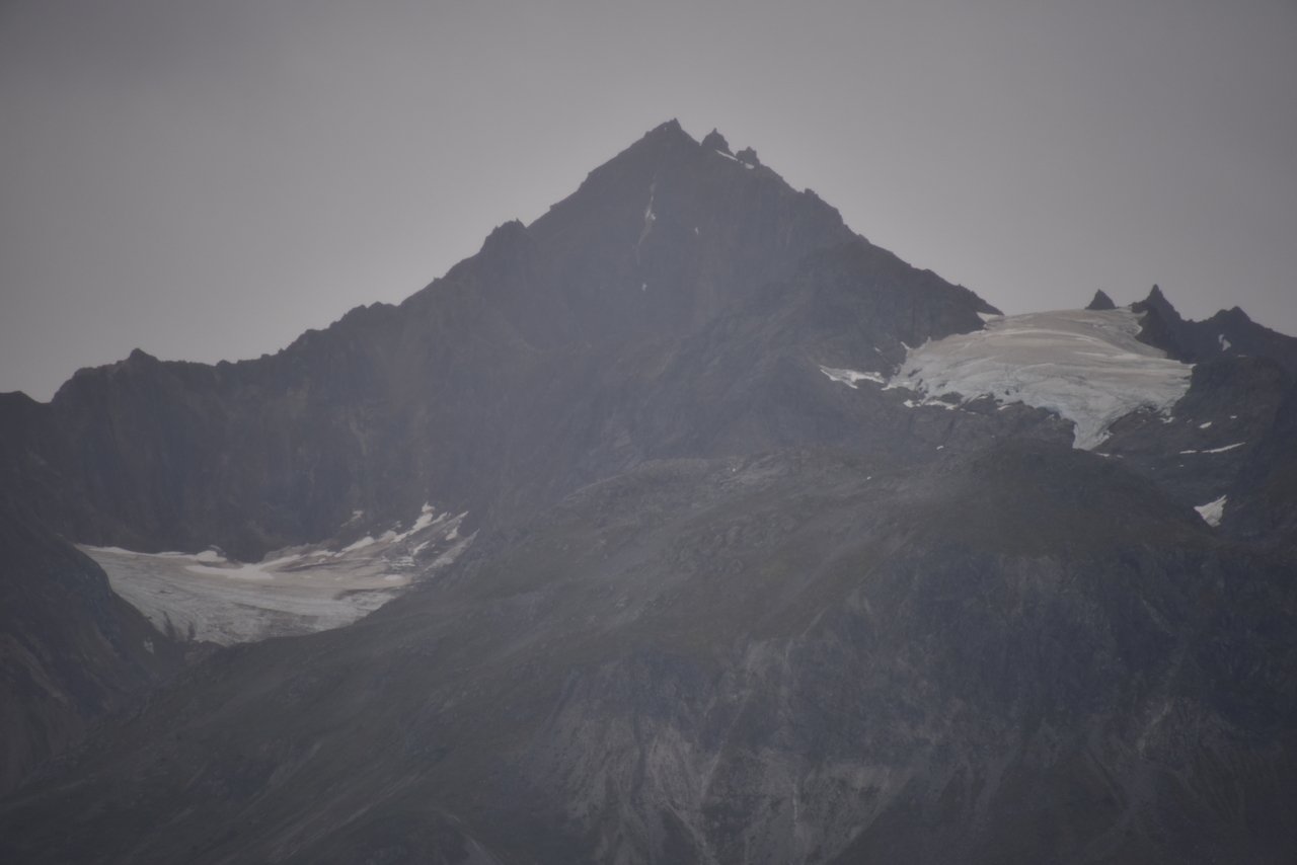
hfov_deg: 6.9
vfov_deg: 4.6
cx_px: 648
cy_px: 432
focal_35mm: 300
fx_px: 10810
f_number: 5.6
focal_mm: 300
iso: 400
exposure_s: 1/640
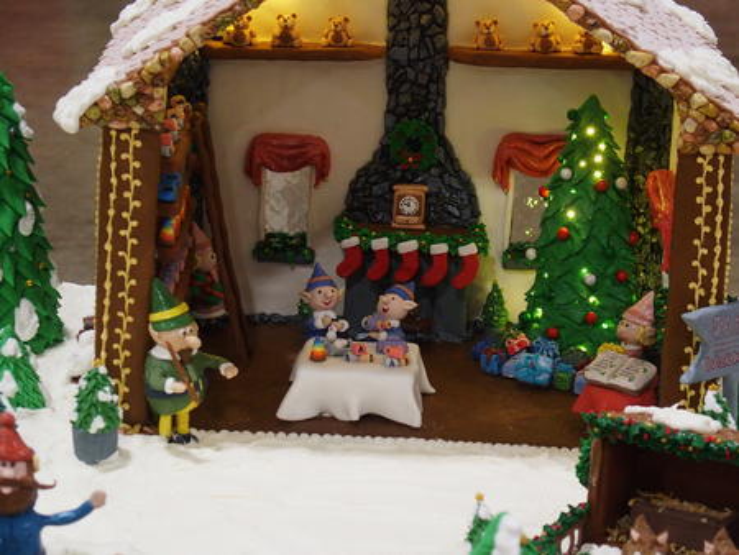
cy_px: 278
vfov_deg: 16.1
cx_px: 370
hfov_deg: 21.3
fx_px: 1965
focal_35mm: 92
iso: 640
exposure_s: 1/60
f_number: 2.8
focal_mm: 19.6
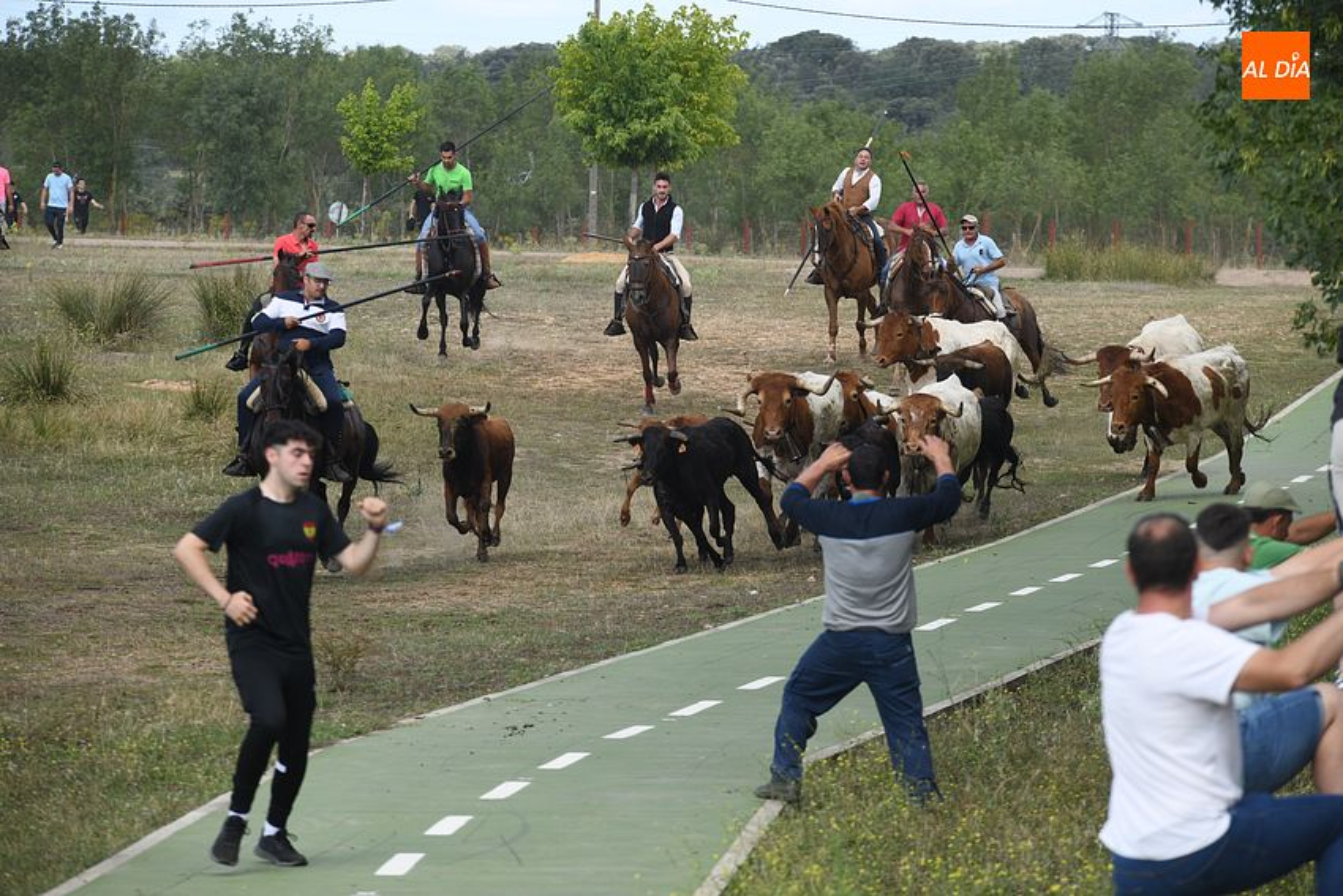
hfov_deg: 10.3
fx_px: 7462
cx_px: 672
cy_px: 448
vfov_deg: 6.9
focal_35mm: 200
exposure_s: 1/400
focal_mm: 200
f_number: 6.3
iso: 250
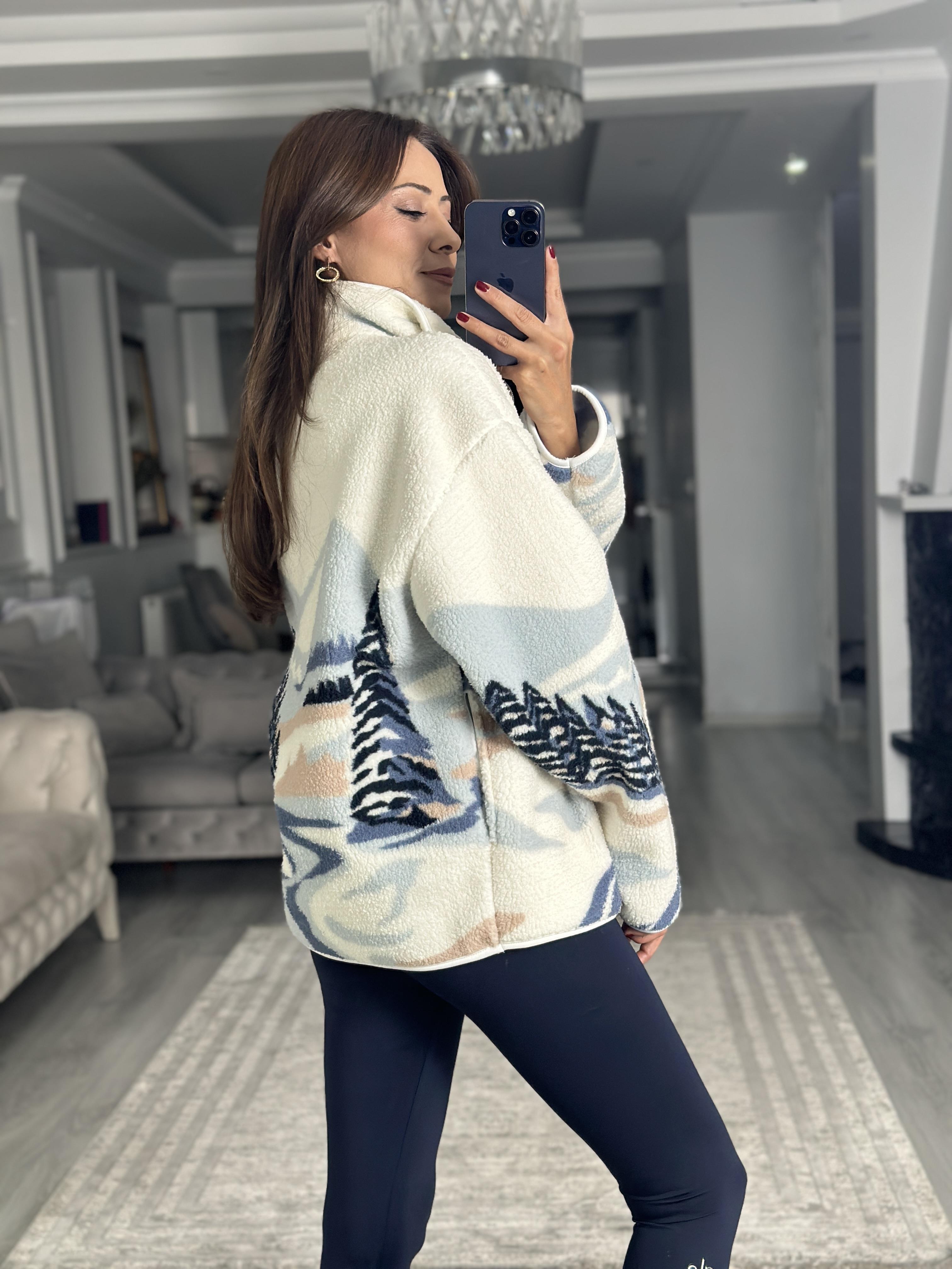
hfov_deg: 30.3
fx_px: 1760
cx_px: 476
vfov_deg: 39.7
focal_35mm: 48
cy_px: 634
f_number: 1.78
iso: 125
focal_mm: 6.86
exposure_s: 1/100
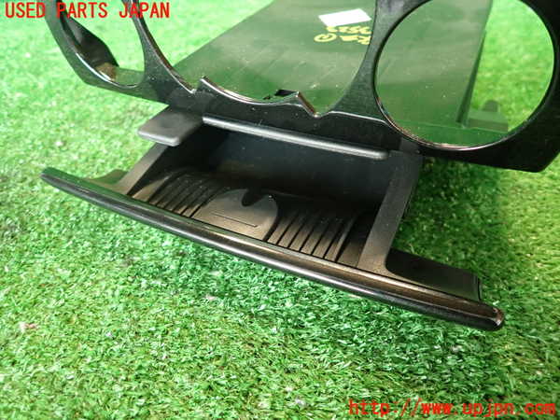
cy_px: 210
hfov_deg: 69.4
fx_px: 404
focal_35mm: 25
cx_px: 280
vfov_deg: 54.9
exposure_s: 1/30
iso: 400
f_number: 2
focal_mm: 4.5
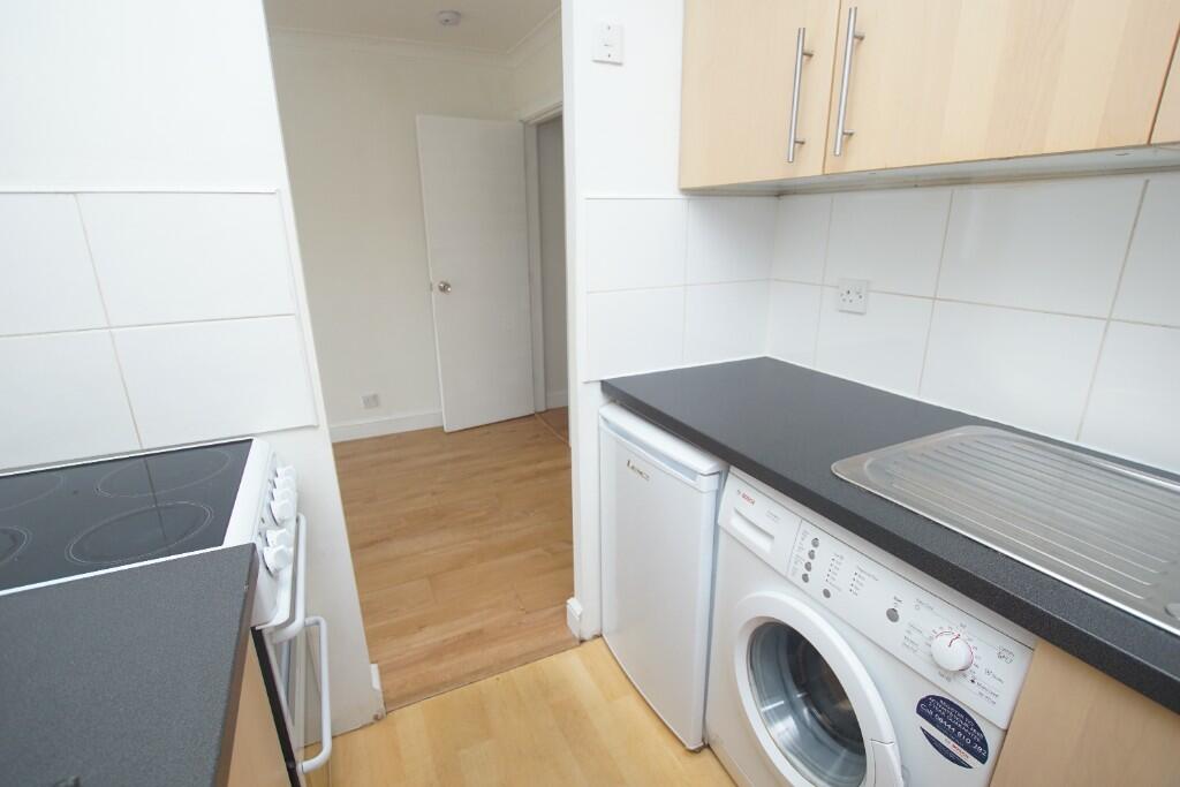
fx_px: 541
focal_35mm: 16
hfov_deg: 95.0
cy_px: 394
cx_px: 590
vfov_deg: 72.1
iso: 500
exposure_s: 1/160
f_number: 4
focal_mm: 11
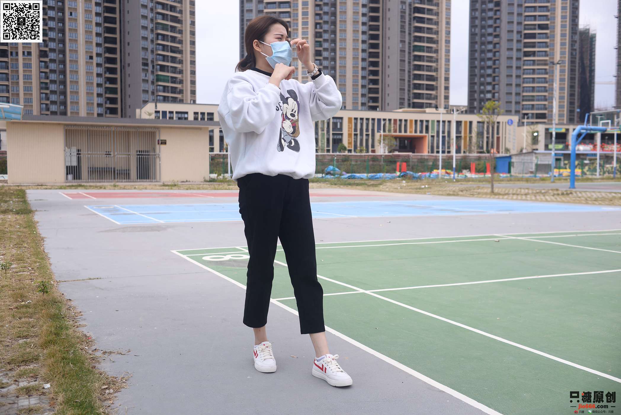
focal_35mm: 35
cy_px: 208
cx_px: 310
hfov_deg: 54.4
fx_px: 604
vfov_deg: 37.9
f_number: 5.6
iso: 125
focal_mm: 35
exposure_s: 1/500
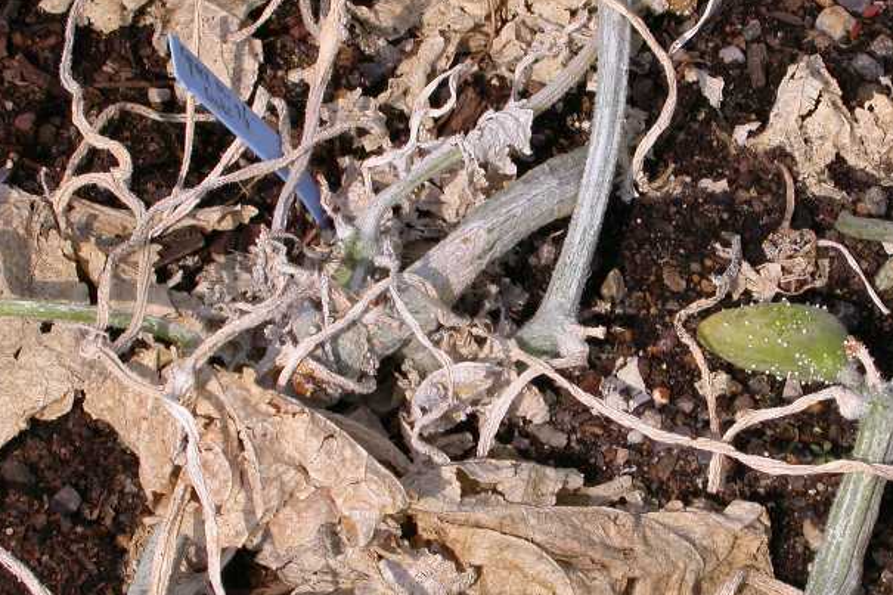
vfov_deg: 8.0
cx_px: 580
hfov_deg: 11.9
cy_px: 388
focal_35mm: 172
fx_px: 4265
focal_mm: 25.9
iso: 100
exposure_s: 1/443
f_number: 8.1
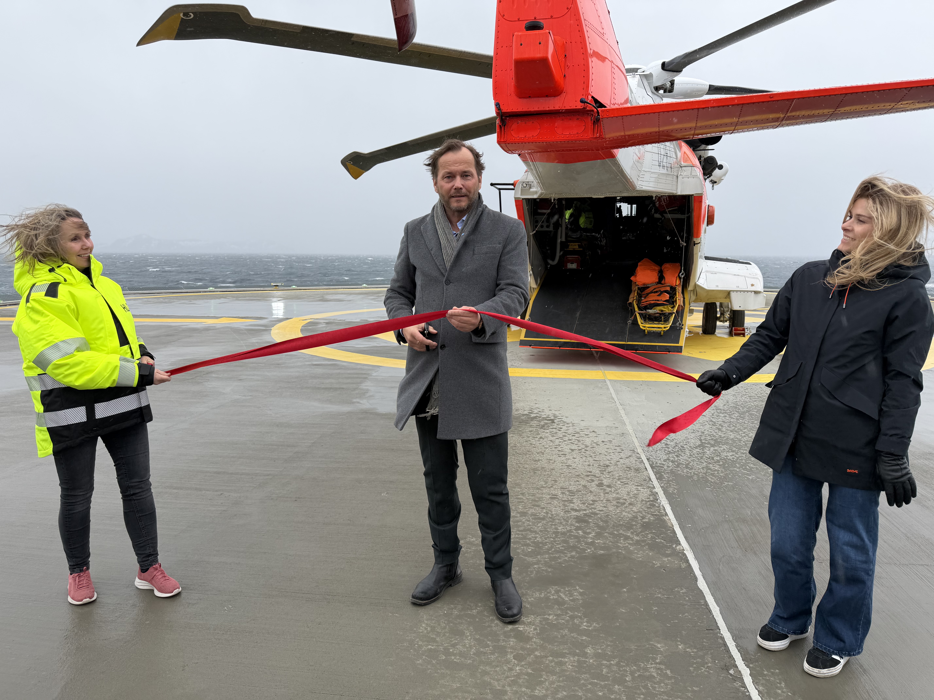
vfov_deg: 56.8
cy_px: 350
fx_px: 648
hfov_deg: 71.6
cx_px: 467
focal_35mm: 24
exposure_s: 1/878
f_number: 1.78
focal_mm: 6.76
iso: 80
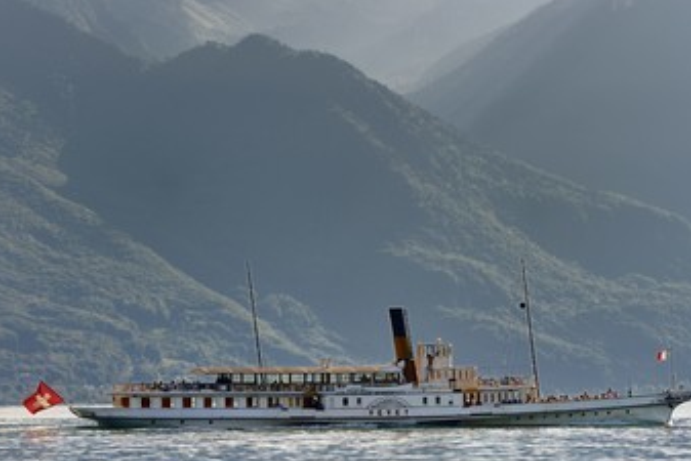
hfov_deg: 8.3
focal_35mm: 249
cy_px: 281
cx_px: 379
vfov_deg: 5.5
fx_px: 4781
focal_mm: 200
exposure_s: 1/320
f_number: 13
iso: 200
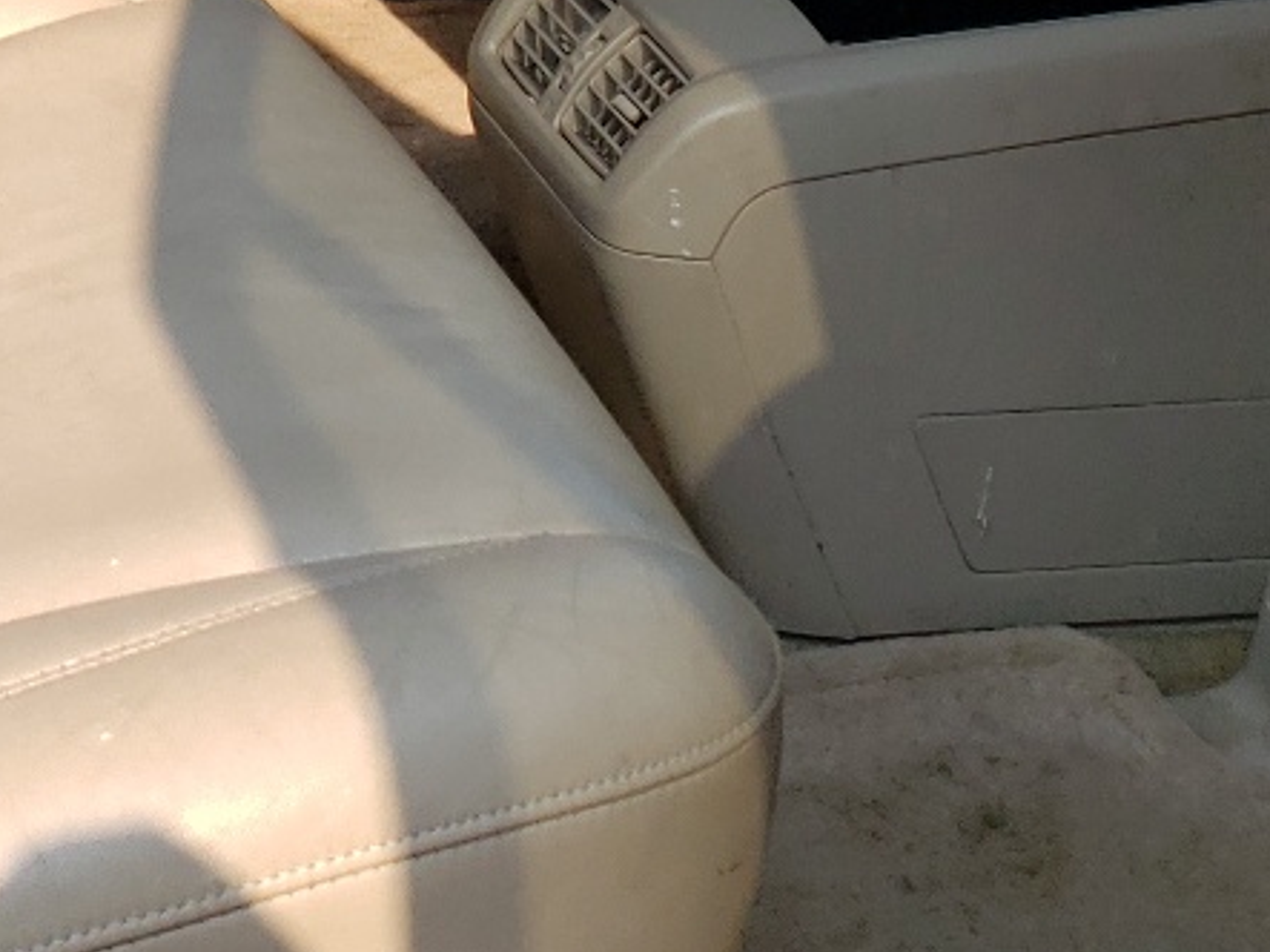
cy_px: -617
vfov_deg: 14.3
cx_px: -244
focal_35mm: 94
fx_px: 3448
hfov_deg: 19.7
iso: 50
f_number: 1.5
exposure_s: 1/1000
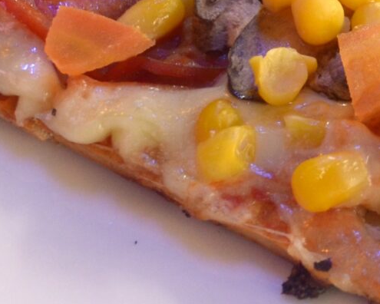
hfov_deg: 11.6
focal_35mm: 160
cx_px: 550
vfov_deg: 9.6
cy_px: 96
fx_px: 1799
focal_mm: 22
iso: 640
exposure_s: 1/13
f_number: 3.8
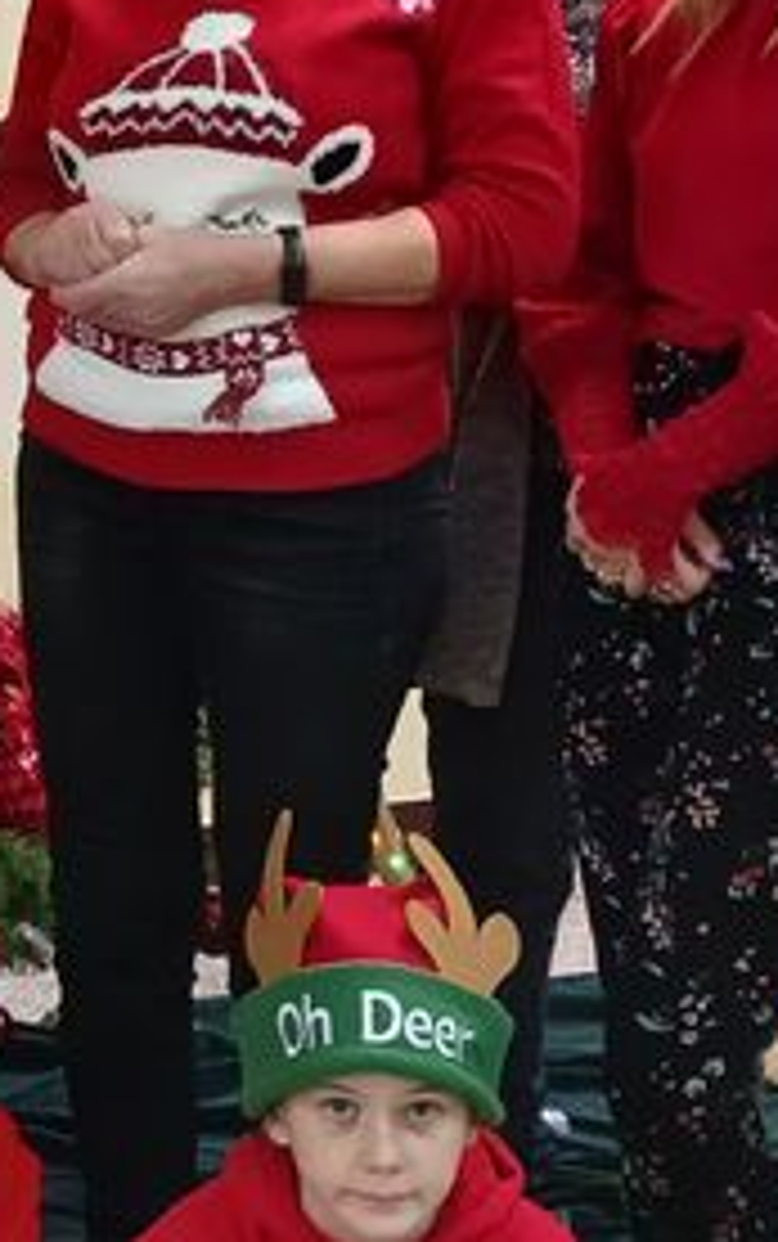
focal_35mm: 106
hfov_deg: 11.9
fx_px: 3589
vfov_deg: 19.6
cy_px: 490
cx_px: -315
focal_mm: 4
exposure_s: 1/25
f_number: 1.8
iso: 500
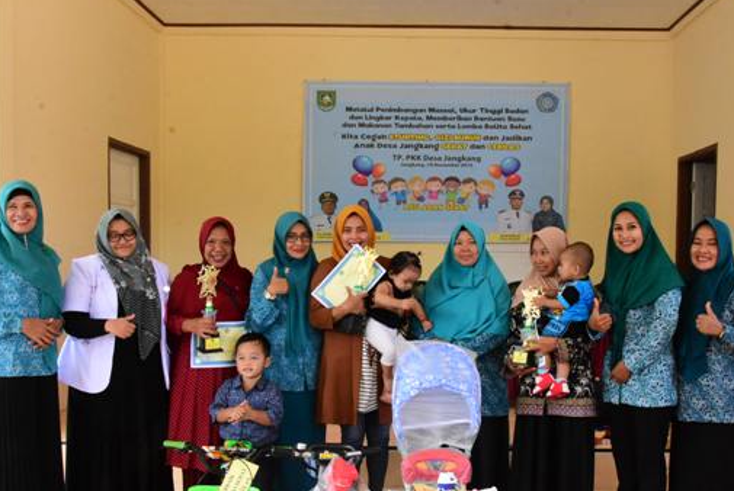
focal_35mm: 38
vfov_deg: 35.0
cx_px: 414
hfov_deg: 50.5
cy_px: 295
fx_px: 776
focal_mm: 20
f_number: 16
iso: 6400
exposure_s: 1/200
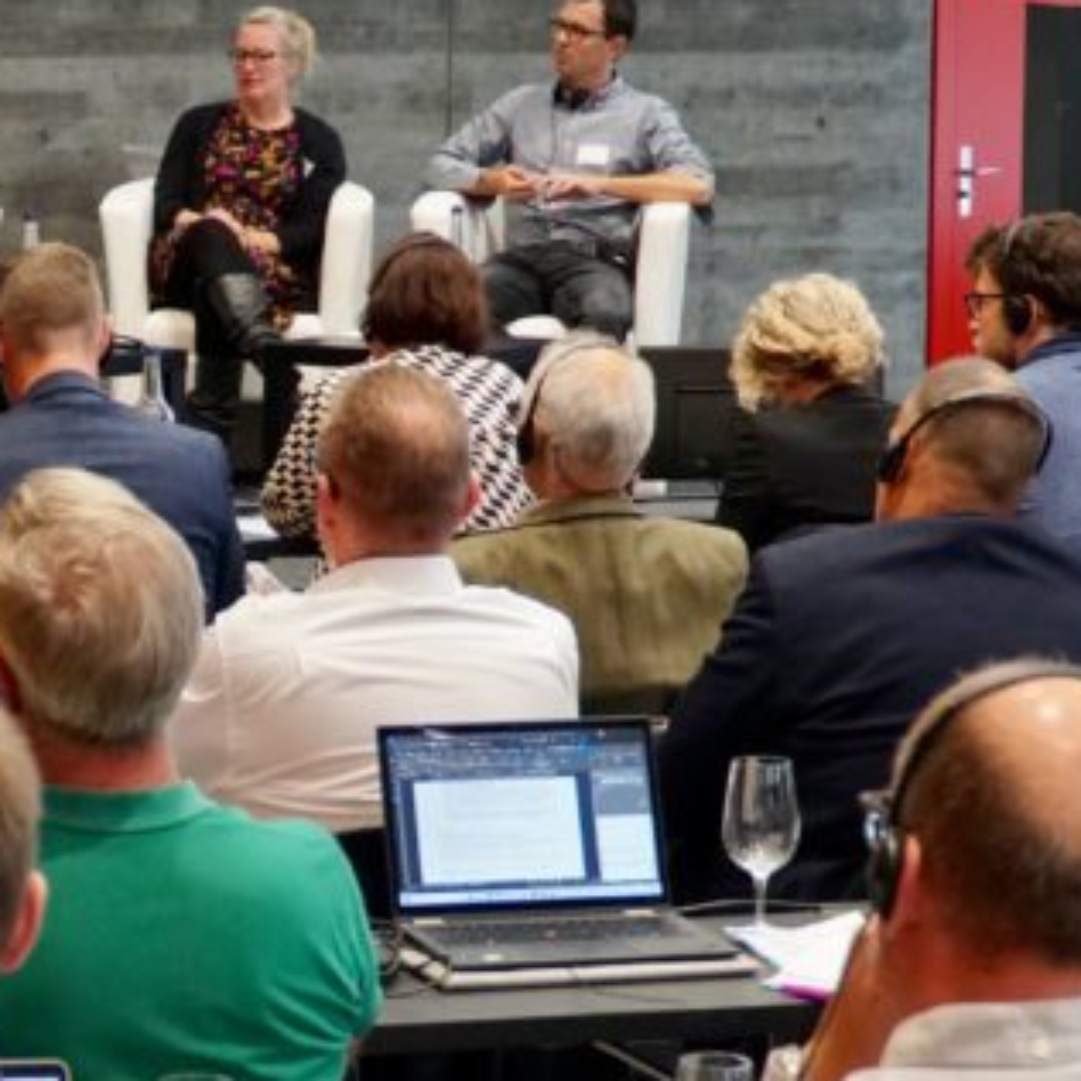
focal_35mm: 124
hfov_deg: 13.8
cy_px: 674
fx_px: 4381
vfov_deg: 14.1
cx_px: -60
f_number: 4
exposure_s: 1/160
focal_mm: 30
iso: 2000
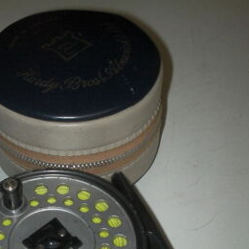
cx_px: 64
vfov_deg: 27.5
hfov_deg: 27.4
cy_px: 171
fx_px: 505
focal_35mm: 62
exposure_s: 1/30
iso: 200
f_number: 5.6
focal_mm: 6.3
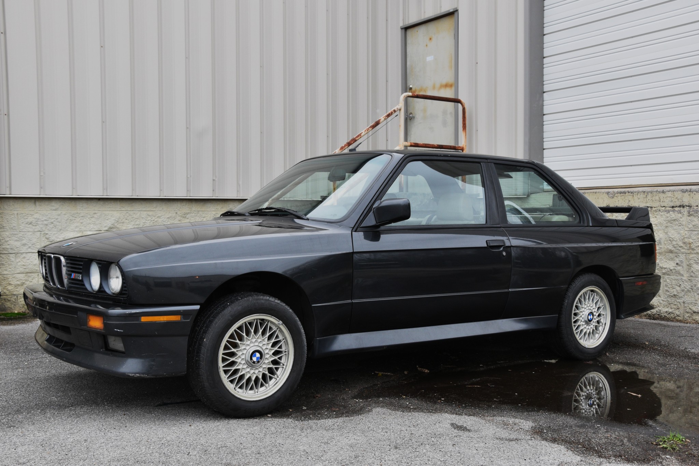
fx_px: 757
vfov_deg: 34.2
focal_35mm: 39
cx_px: 350
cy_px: 233
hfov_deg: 49.6
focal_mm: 26
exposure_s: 1/250
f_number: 9
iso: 800
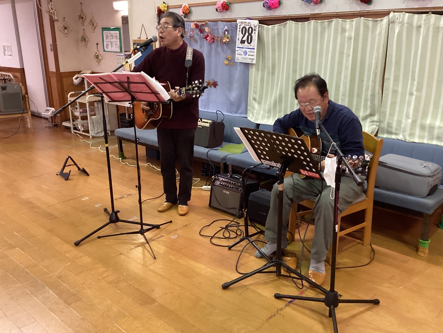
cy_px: 162
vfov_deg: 44.2
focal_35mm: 32
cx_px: 220
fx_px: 410
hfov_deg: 56.8
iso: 320
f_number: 2.4
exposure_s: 1/40
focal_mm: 3.3
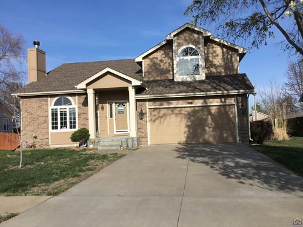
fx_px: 271
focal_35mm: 31
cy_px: 114
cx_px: 152
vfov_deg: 45.4
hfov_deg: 58.4
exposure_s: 1/1508
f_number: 2.4
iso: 25
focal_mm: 3.3
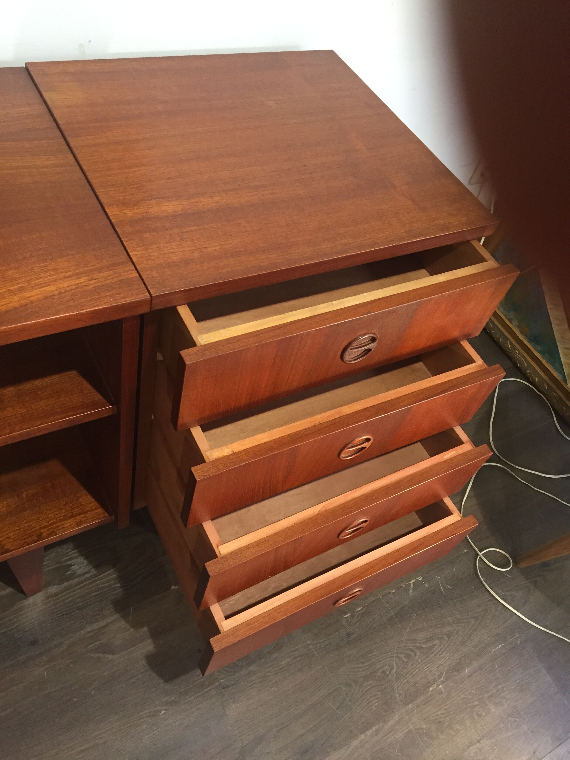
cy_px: 380
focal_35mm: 29
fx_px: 637
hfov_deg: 48.2
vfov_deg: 61.7
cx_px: 285
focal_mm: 4.15
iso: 200
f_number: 2.2
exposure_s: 1/33
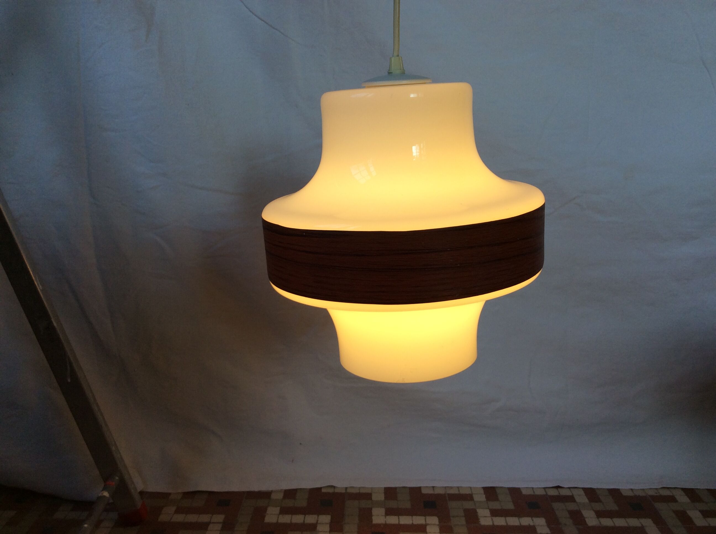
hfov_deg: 56.9
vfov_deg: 44.1
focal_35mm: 32
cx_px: 358
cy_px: 267
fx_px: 661
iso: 32
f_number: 2.4
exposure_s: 1/152
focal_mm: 3.3
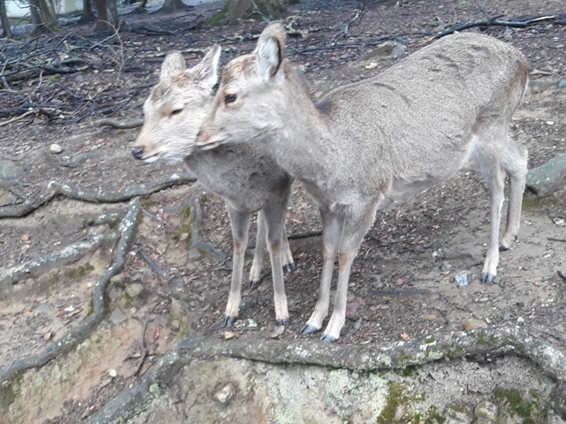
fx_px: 441
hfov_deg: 65.3
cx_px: 283
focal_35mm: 27
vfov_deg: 51.4
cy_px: 212
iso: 64
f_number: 1.7
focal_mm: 3.71
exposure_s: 1/60
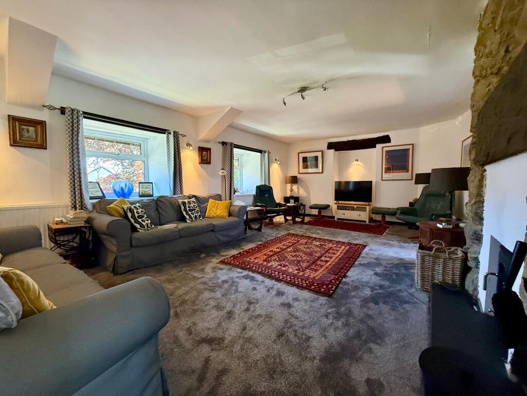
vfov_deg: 85.7
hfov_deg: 102.1
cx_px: 264
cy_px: 198
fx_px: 213
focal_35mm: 14
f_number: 2.2
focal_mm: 2.22
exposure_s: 1/50
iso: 400
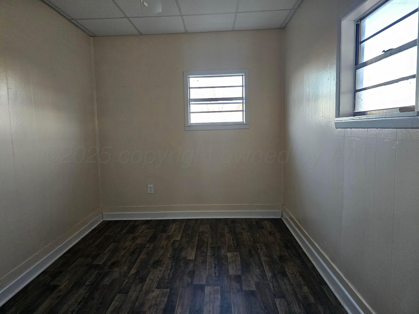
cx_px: 210
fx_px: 278
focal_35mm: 23
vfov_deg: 58.9
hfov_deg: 73.9
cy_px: 157
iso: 1000
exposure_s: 1/120
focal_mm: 6.3
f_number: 1.7
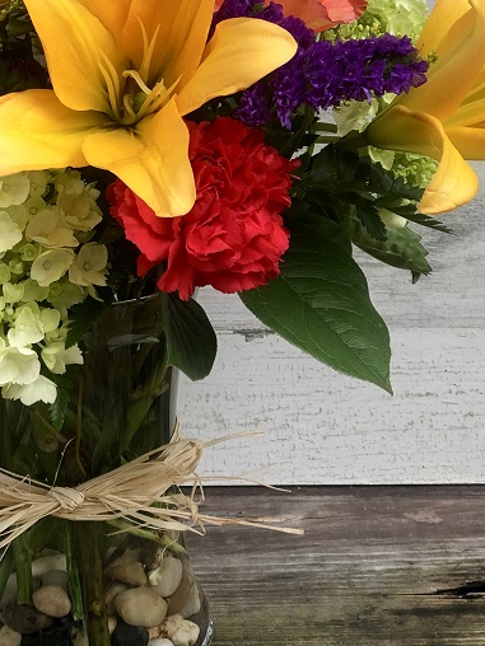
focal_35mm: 115
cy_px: 100
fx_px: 2148
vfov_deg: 16.9
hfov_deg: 12.8
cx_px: 67
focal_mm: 6.6
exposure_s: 1/120
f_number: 2.8
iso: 40
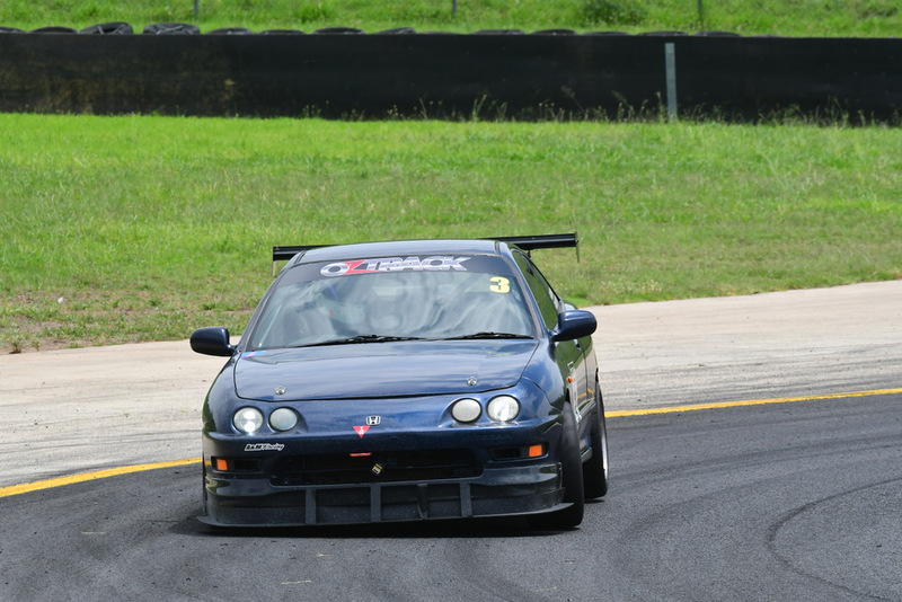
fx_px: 12030
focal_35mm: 480
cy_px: 301
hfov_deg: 4.3
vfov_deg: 2.9
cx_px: 451
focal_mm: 320
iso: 640
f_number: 13
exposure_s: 1/640
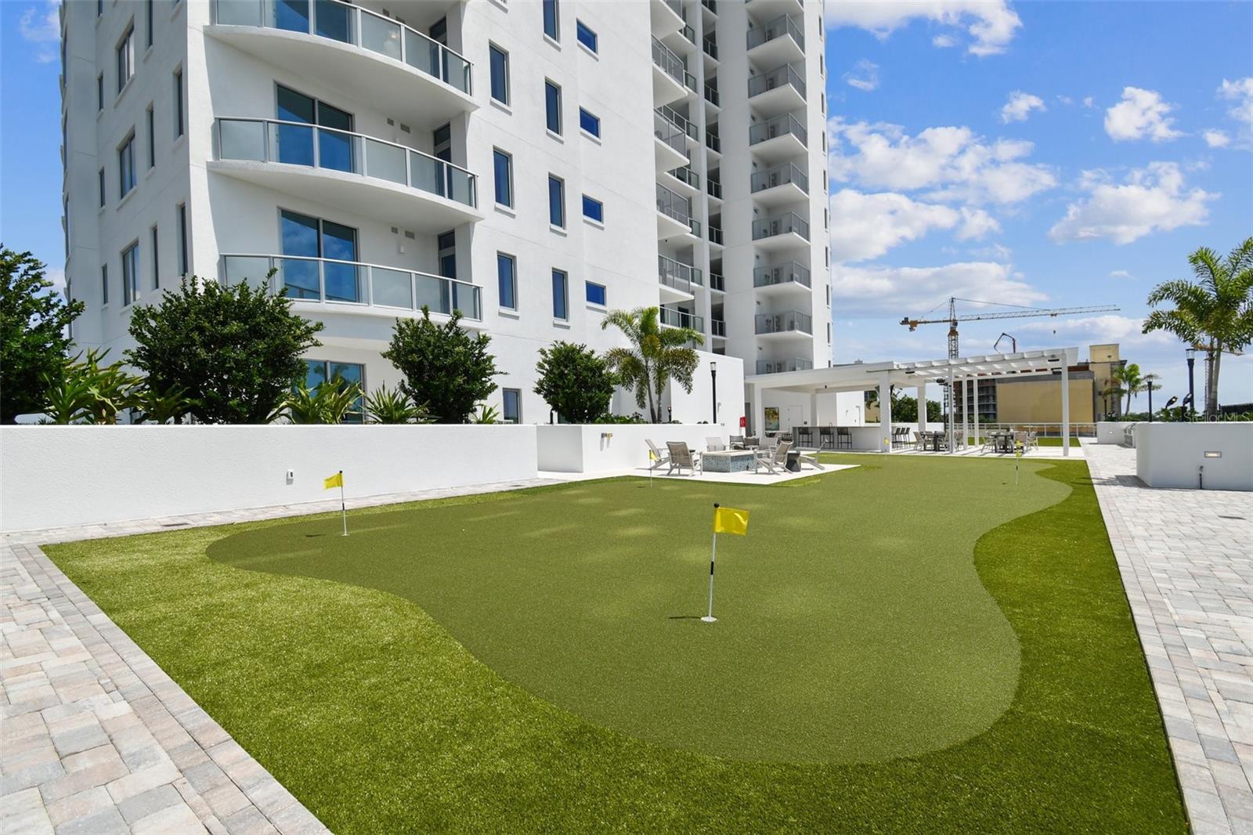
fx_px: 522
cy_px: 418
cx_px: 626
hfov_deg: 100.4
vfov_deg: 77.3
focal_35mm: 15
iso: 100
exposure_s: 1/400
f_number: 7.1
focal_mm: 10
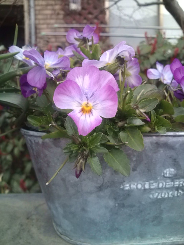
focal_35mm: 32
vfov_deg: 56.8
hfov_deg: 44.2
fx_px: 227
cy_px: 122
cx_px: 92
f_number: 2.8
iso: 64
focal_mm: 3.3
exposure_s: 1/44.6
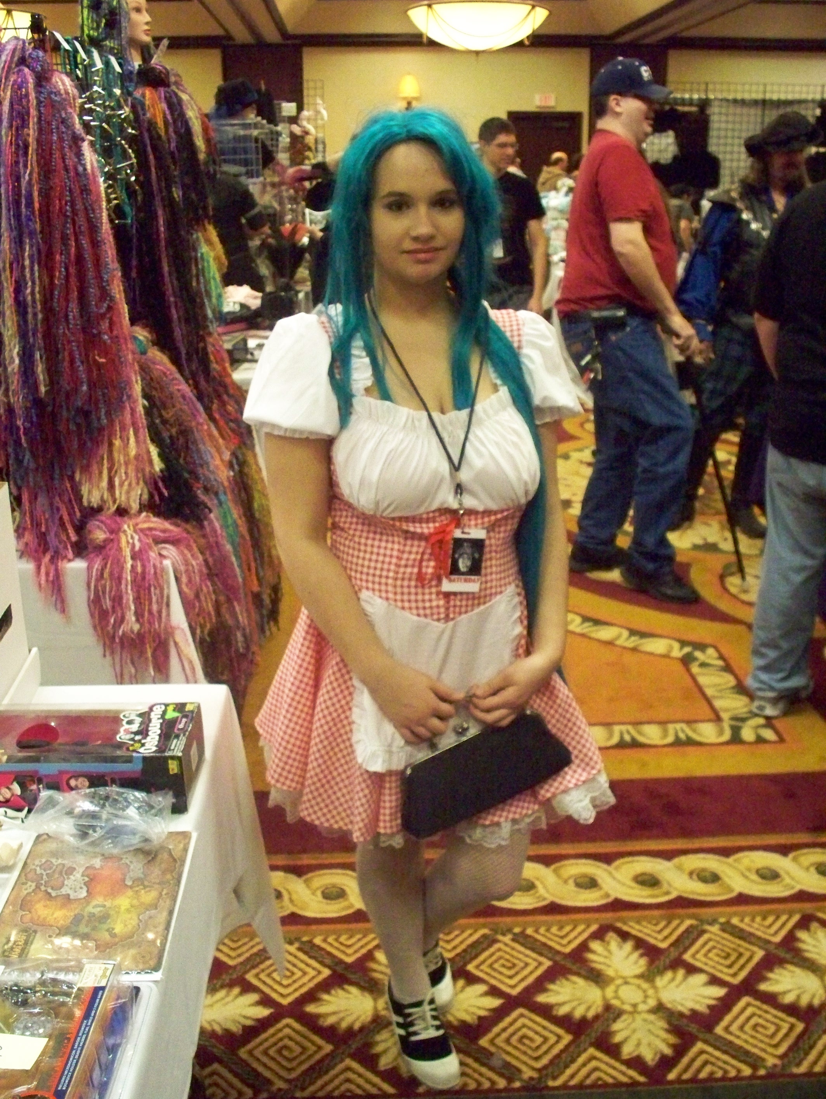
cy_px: 550
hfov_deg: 39.7
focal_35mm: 36
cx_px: 413
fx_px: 1144
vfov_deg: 51.3
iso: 1600
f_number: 2.8
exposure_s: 1/60
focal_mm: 7.54
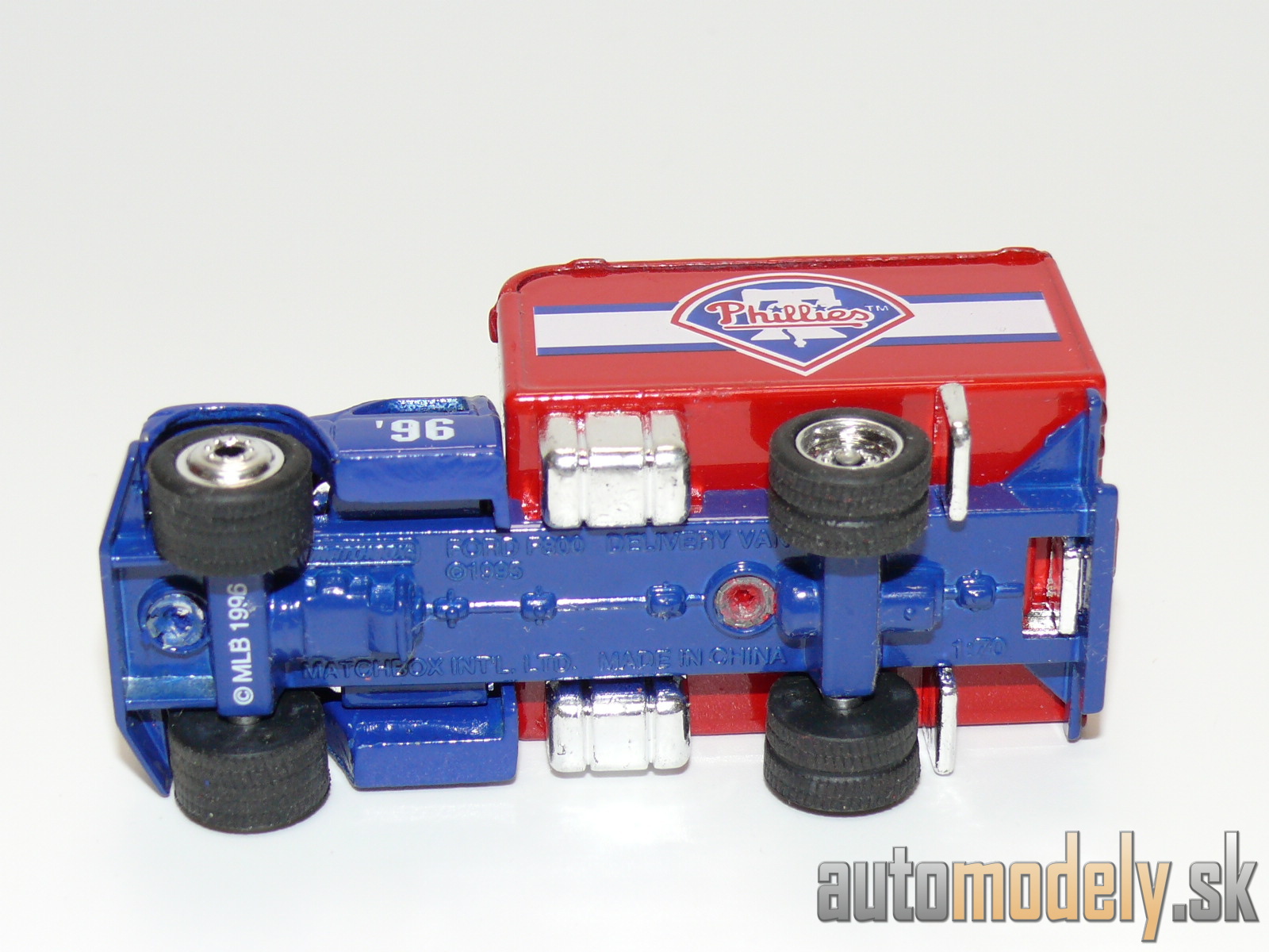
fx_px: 3189
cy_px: 476
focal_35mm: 87
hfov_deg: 22.5
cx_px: 634
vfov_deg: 17.0
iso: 100
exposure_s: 1/30
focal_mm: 12.3
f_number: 4
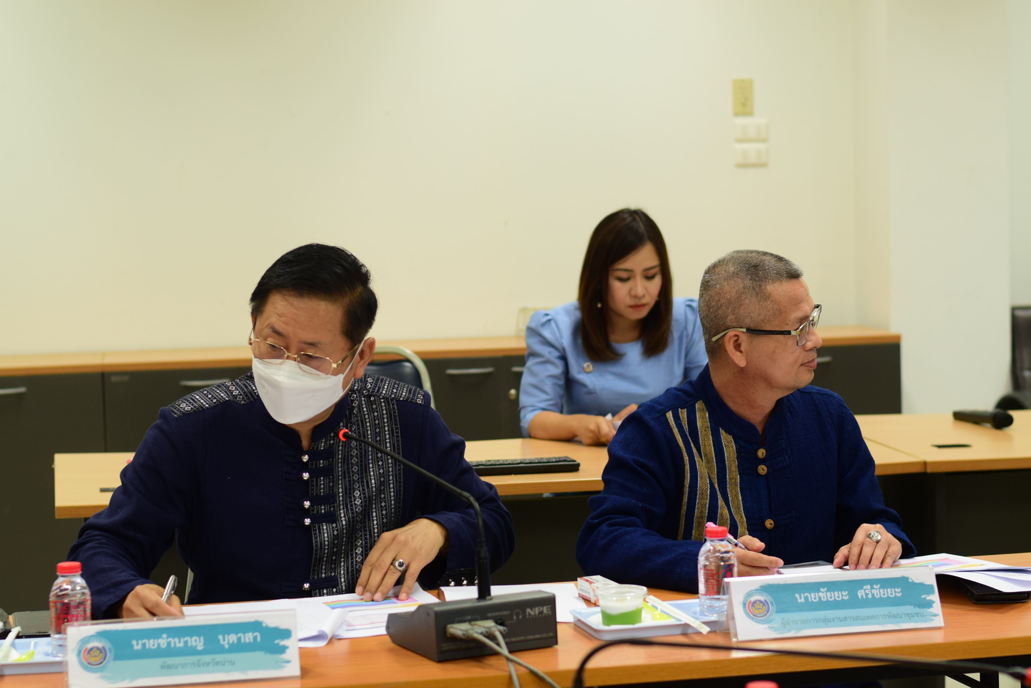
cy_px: 352
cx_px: 522
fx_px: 2234
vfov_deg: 17.5
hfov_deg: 26.0
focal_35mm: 78
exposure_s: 1/100
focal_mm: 50
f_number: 3.2
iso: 500
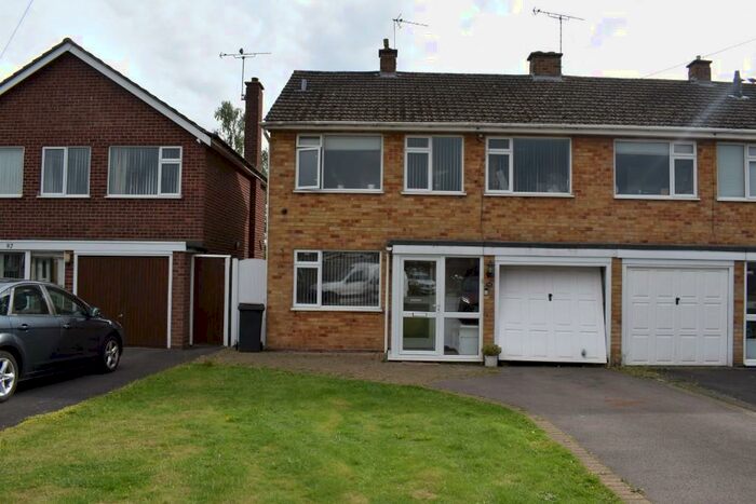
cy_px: 252
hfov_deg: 67.4
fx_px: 567
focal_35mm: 27
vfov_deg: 47.9
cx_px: 378
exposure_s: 1/320
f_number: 9
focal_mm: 18
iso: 200
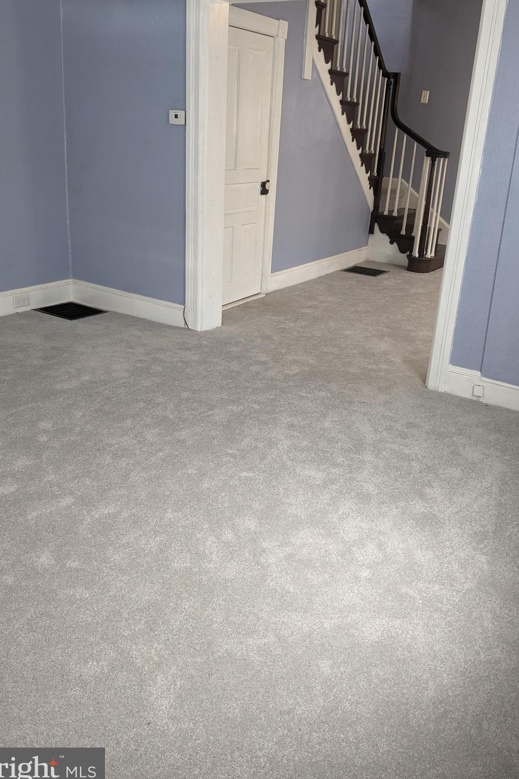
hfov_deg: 43.6
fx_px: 649
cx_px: 281
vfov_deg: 61.9
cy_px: 376
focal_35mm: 30
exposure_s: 1/24
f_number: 1.73
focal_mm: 4.38
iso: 137
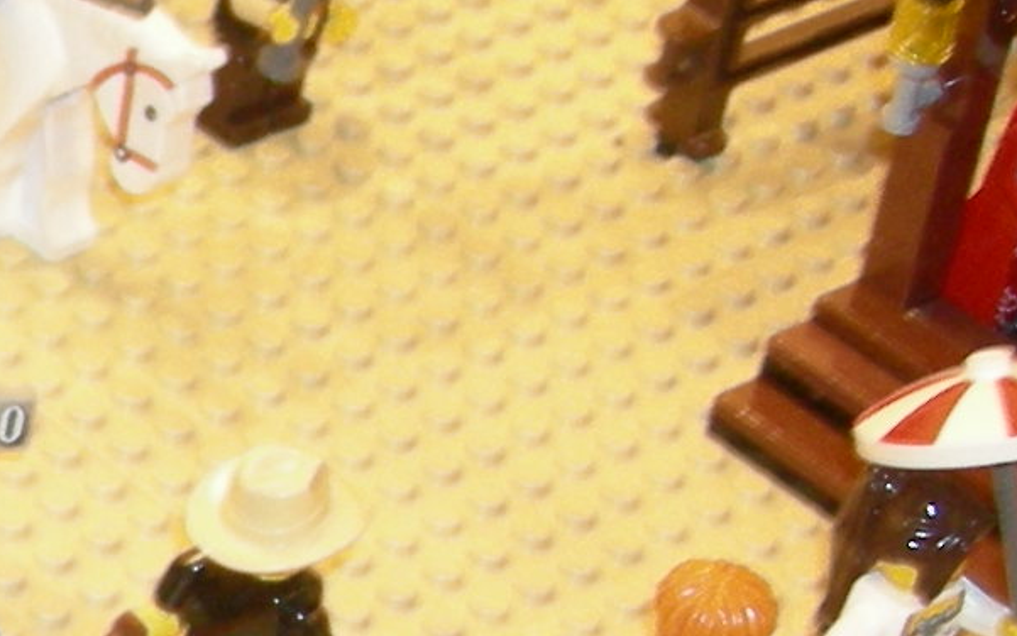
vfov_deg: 6.5
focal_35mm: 201
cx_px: -1037
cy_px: 697
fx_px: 5573
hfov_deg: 9.7
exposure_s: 1/4.4
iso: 200
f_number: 2.9
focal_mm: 9.1
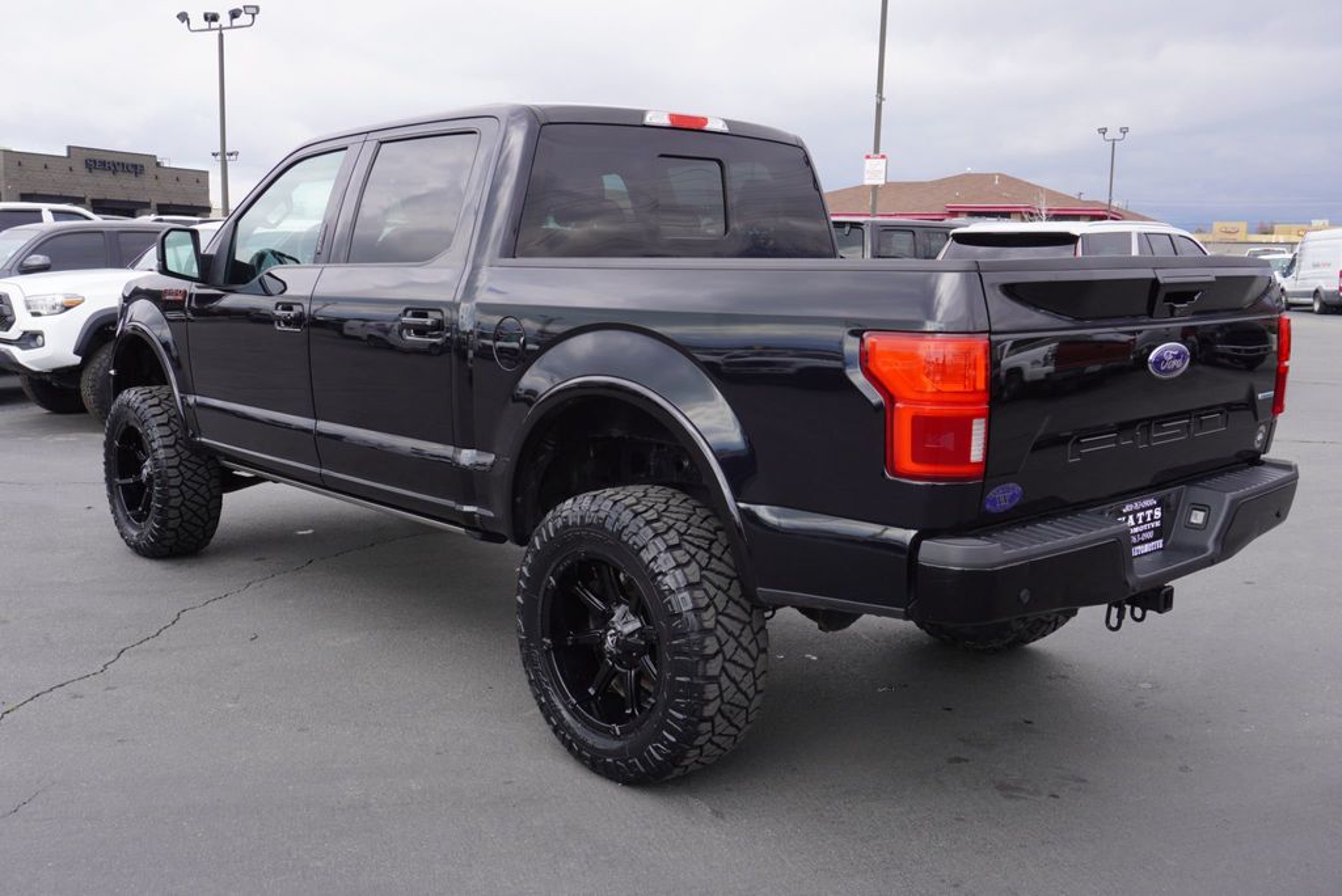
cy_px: 448
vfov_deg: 38.4
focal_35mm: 34
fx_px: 1287
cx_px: 671
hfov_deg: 55.1
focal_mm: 23
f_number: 8
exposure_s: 1/125
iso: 100
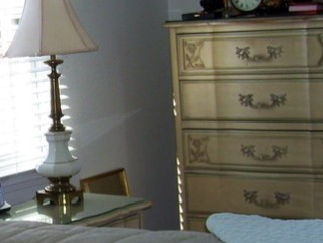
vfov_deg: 12.8
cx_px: -52
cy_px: 193
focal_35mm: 115
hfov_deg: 16.5
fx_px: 1074
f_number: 2.7
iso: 80
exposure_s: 1/60
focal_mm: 6
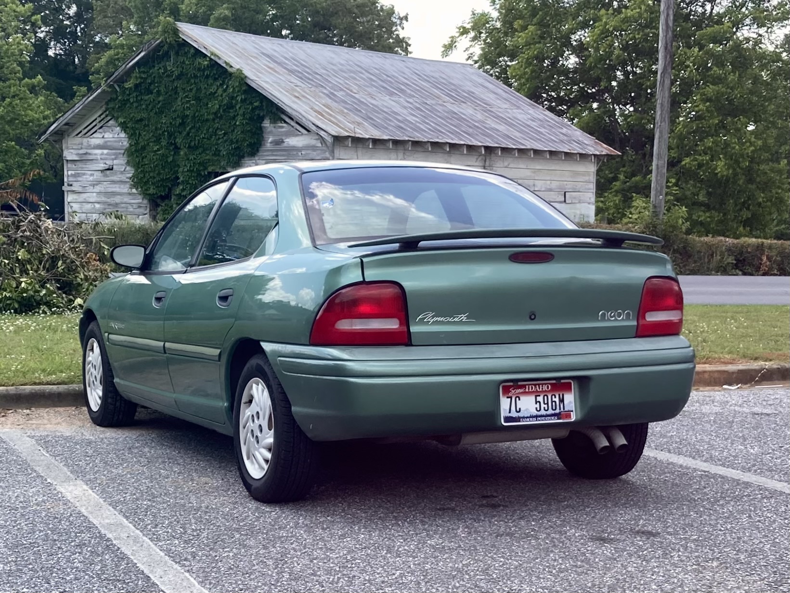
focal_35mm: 28
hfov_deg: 63.4
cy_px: 296
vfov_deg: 49.8
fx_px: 639
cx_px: 395
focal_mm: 3.99
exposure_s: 1/475
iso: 20
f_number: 1.8
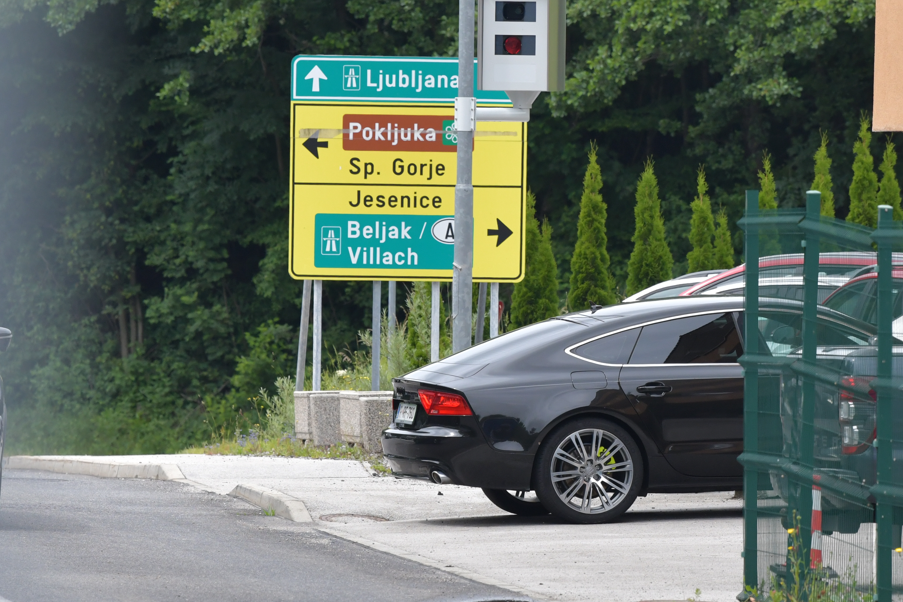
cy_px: 215
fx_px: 12164
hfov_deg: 4.3
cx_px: 469
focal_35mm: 485
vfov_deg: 2.8
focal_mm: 200
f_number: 5
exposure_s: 1/2500
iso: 640
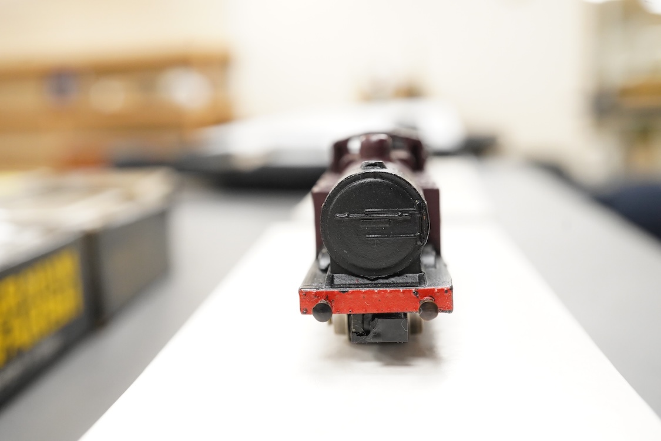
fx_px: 826
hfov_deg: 43.6
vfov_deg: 29.9
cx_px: 330
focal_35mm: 45
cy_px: 220
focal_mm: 30
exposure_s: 1/80
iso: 2500
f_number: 11
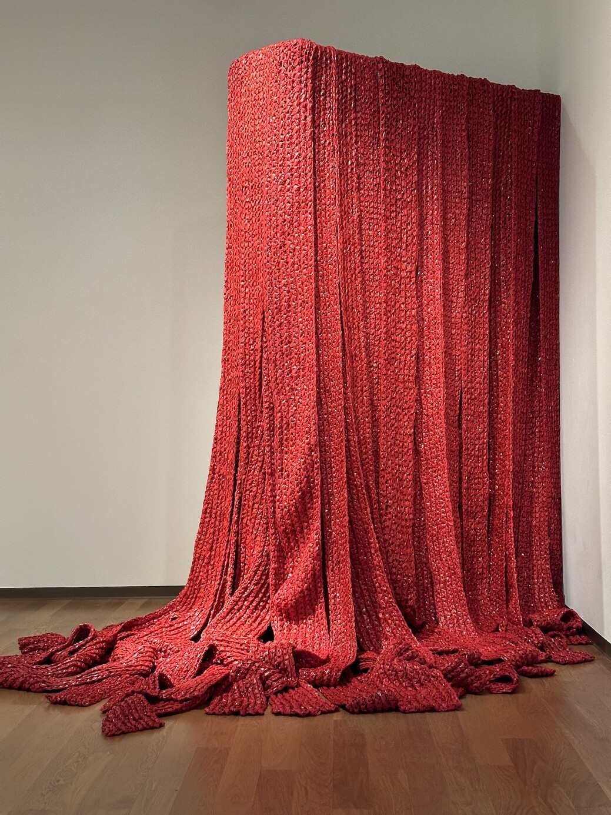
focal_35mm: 48
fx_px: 1129
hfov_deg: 30.3
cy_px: 408
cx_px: 306
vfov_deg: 39.7
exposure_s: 1/40
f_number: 1.78
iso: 320
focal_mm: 6.86
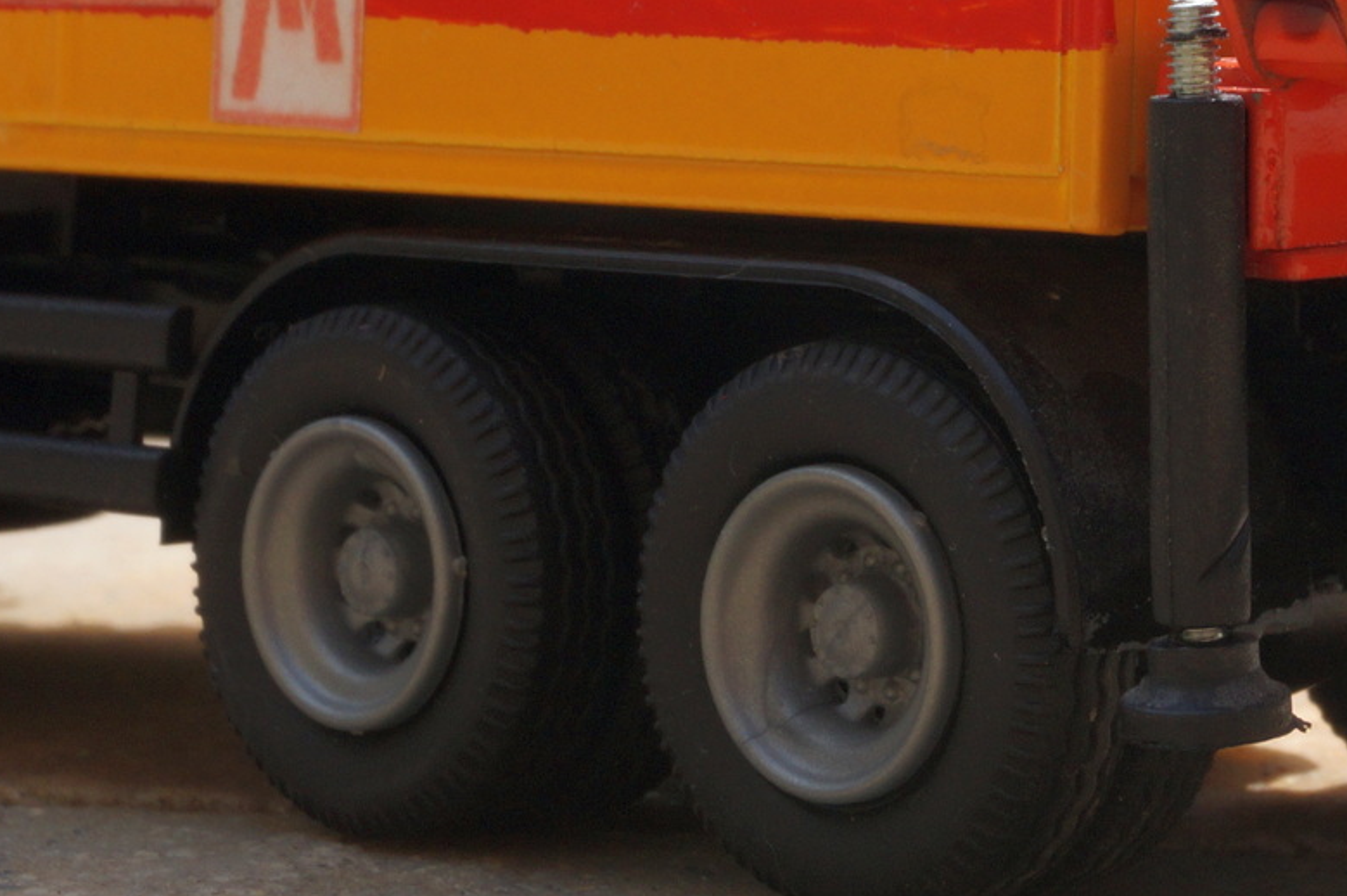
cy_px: -124
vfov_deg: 7.8
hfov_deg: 11.8
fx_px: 6478
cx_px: 1266
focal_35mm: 173
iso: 250
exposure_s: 1/80
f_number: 22
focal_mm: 45
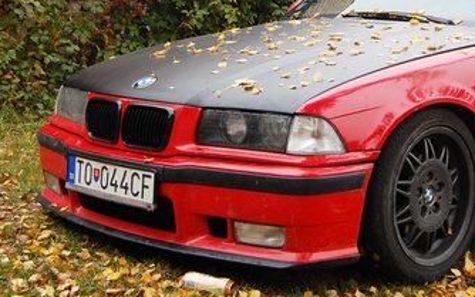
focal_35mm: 76
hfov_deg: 27.0
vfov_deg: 17.0
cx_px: 313
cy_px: 50
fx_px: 984
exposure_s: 1/500
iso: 720
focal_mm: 26
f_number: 4
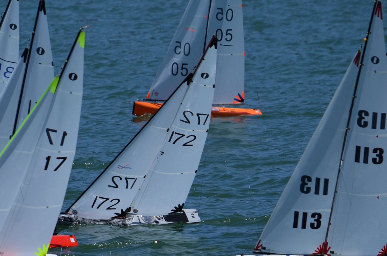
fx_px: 9515
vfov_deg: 1.5
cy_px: 48
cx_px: 126
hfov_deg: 2.3
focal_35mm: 887
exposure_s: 1/1250
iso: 125
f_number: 6.3
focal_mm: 300
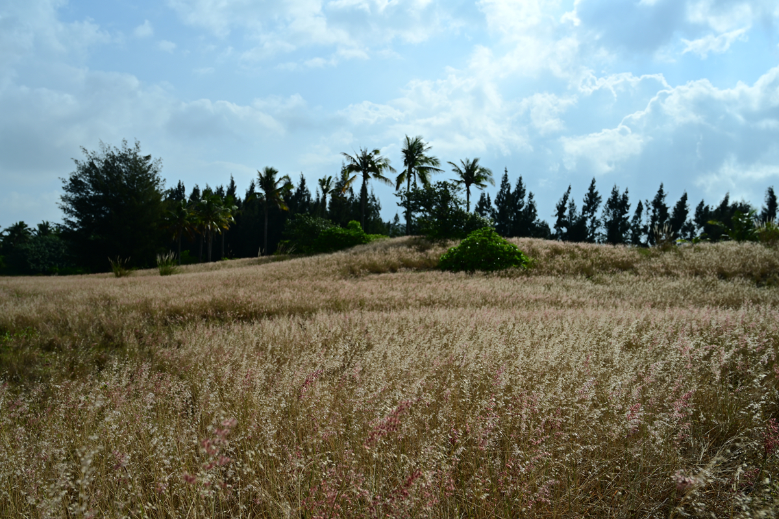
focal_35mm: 30
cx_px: 390
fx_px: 649
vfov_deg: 43.6
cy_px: 260
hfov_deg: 61.9
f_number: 7.1
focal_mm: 30
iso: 100
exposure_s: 1/800
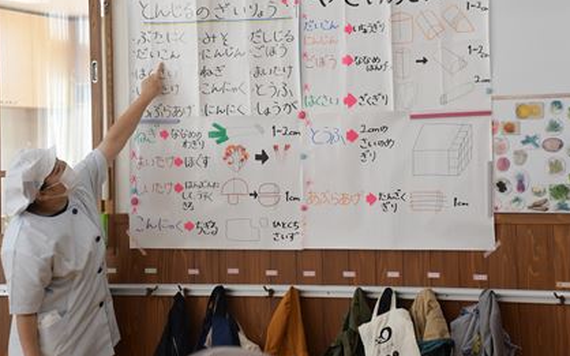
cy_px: 136
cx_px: 285
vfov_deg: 13.7
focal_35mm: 95
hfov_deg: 21.9
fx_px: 1475
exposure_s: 1/400
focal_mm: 52
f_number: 5
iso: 2500
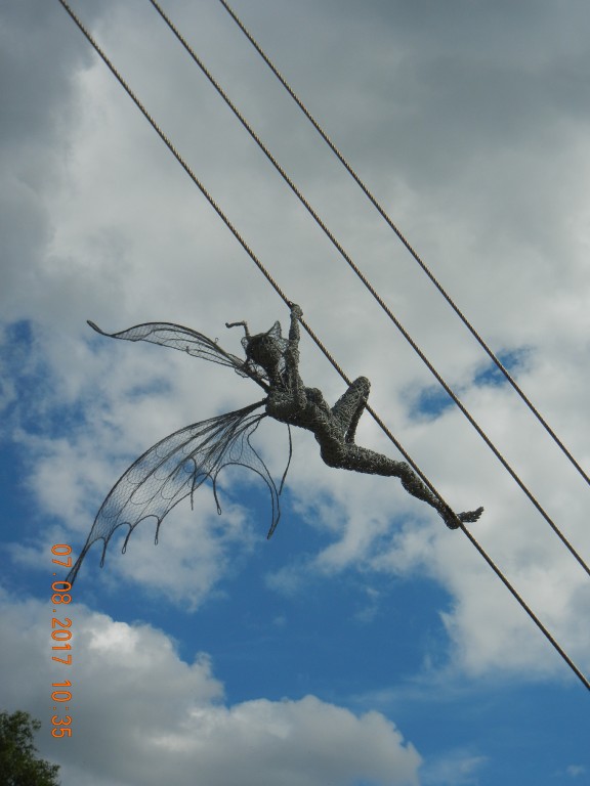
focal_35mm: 59
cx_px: 295
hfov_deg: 24.8
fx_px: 1341
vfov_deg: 32.7
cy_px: 393
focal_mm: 10.6
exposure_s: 1/694
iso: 160
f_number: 8
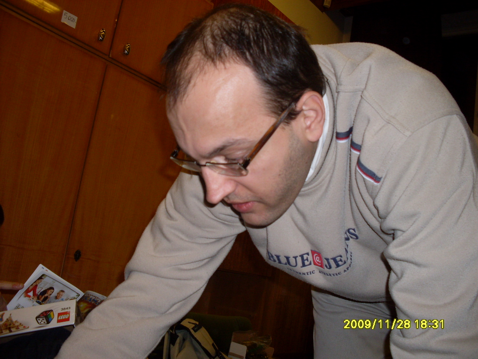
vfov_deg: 37.7
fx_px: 525
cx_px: 239
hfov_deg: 49.0
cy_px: 180
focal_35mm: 38
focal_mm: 6.3
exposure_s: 1/45
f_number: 2.8
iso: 100
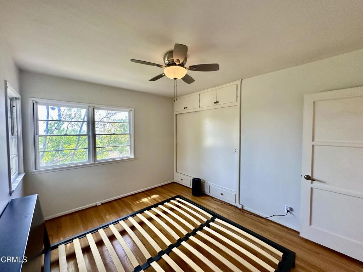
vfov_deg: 85.7
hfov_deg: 102.1
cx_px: 182
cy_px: 136
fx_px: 147
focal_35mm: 14
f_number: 2.2
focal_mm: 2.22
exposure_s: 1/120
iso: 200
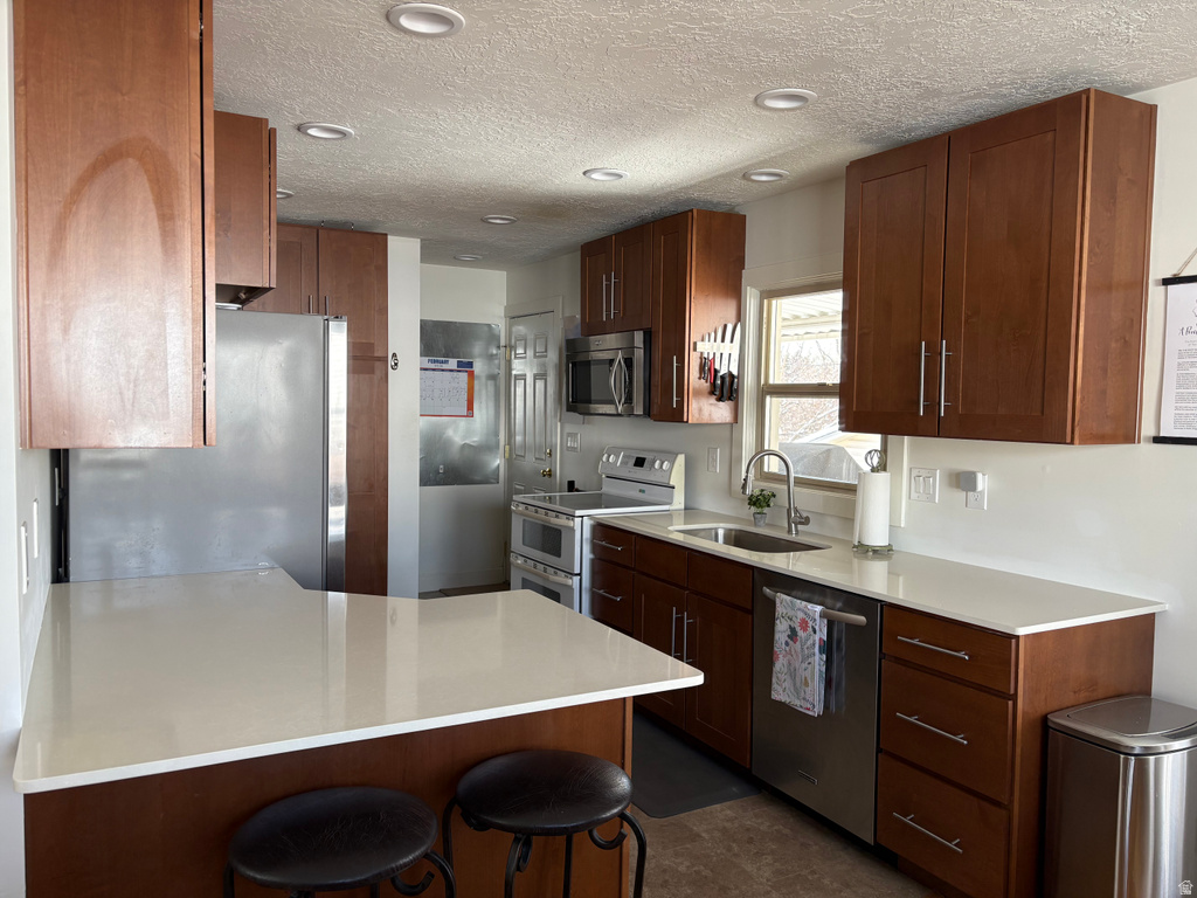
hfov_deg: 67.3
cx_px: 598
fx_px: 899
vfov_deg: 53.1
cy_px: 449
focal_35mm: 26
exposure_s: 1/121
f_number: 1.6
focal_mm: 5.96
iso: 80
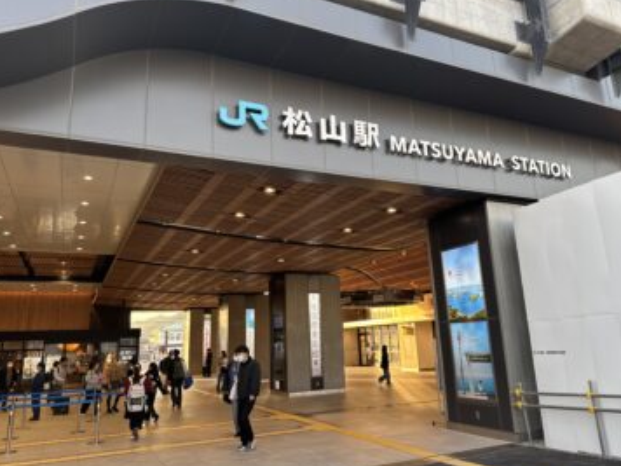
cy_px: 222
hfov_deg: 65.3
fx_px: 484
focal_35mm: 27
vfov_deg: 51.3
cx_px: 312
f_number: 1.78
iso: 64
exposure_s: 1/145
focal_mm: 6.76
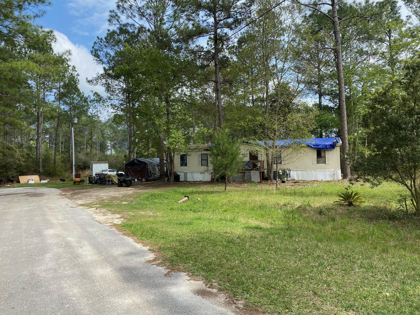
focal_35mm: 26
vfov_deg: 53.1
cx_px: 210
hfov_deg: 67.3
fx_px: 315
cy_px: 158
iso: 32
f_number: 1.8
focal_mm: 4.25
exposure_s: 1/1395
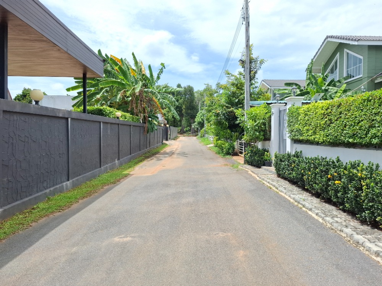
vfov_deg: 58.9
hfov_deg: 73.9
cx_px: 191
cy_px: 143
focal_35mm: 23
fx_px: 254
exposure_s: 1/1264
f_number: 1.8
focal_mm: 5.54
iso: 50
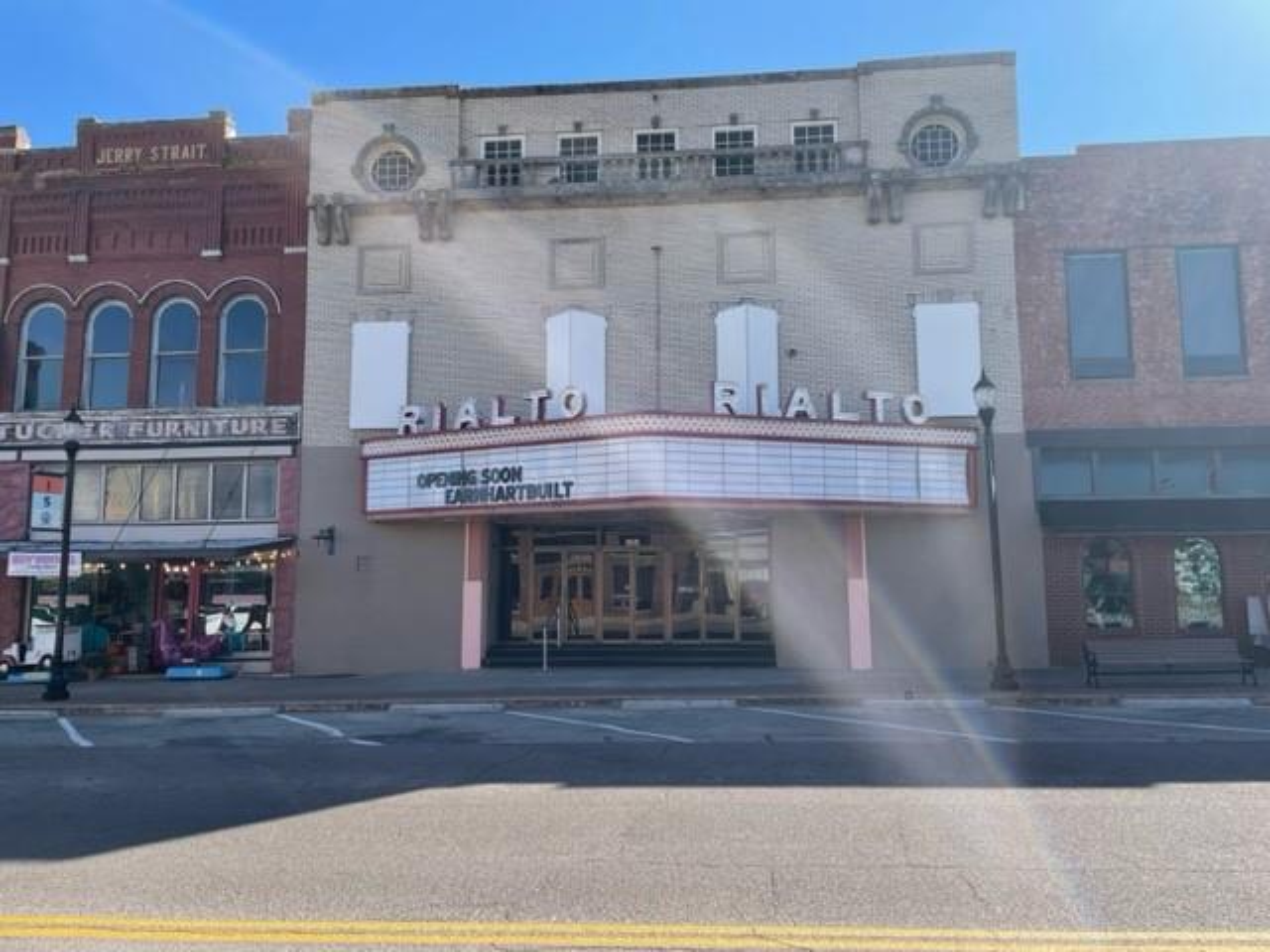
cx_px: 635
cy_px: 476
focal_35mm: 26
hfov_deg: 67.3
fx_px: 954
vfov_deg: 53.1
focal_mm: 4.2
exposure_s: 1/1383
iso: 32
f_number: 1.6
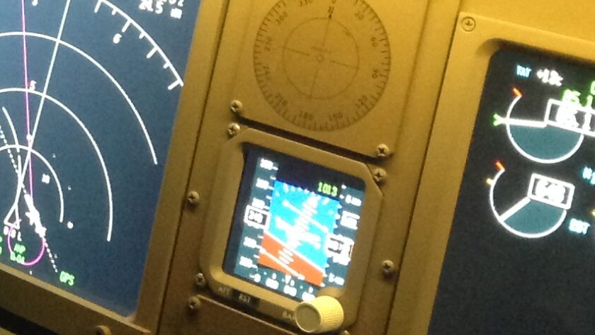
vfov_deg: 10.3
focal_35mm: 116
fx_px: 1831
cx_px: -210
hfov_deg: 17.2
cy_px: -74
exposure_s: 1/15
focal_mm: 4.28
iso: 320
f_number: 2.4
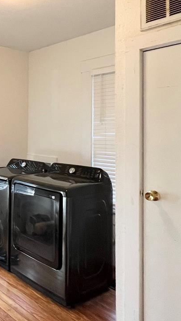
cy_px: 124
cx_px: -45
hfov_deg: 31.5
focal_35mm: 30
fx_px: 256
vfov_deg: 63.5
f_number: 1.8
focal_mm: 1.57
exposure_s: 1/60
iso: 200
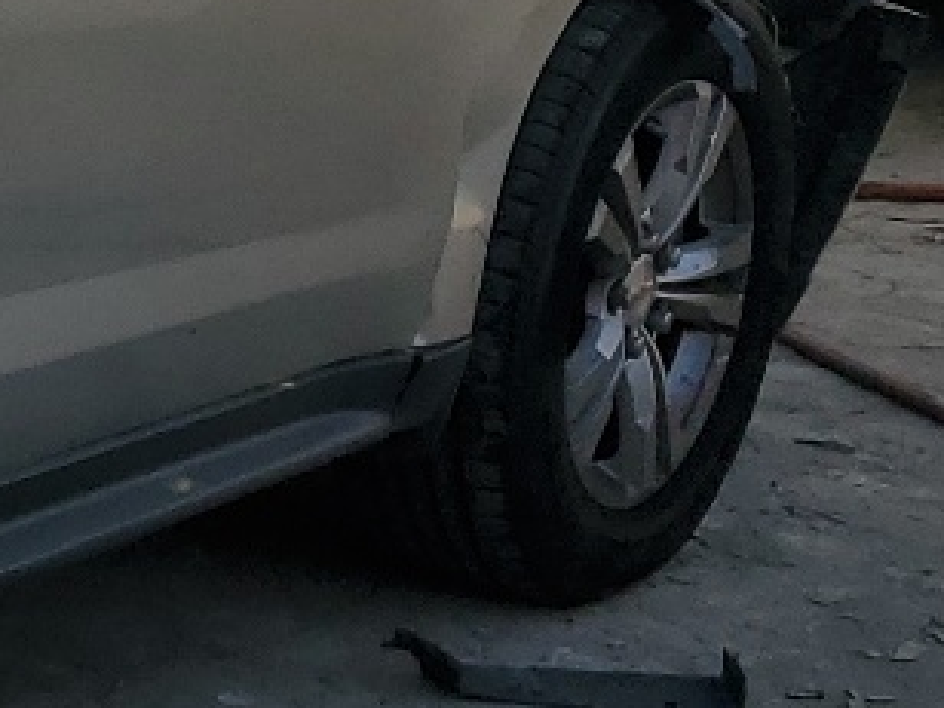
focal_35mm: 135
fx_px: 3682
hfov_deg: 11.7
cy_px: 199
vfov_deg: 11.0
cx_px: -1398
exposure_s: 1/1000
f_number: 1.5
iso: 50
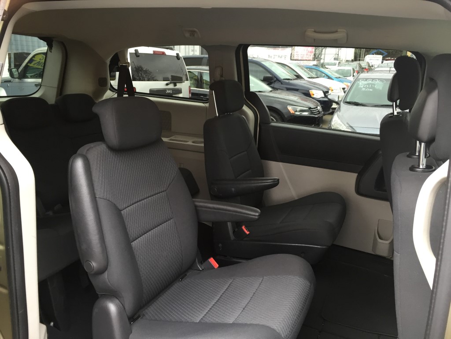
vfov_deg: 48.2
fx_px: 378
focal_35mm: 29
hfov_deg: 61.7
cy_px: 170
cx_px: 226
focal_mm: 4.15
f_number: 2.2
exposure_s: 1/30
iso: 64
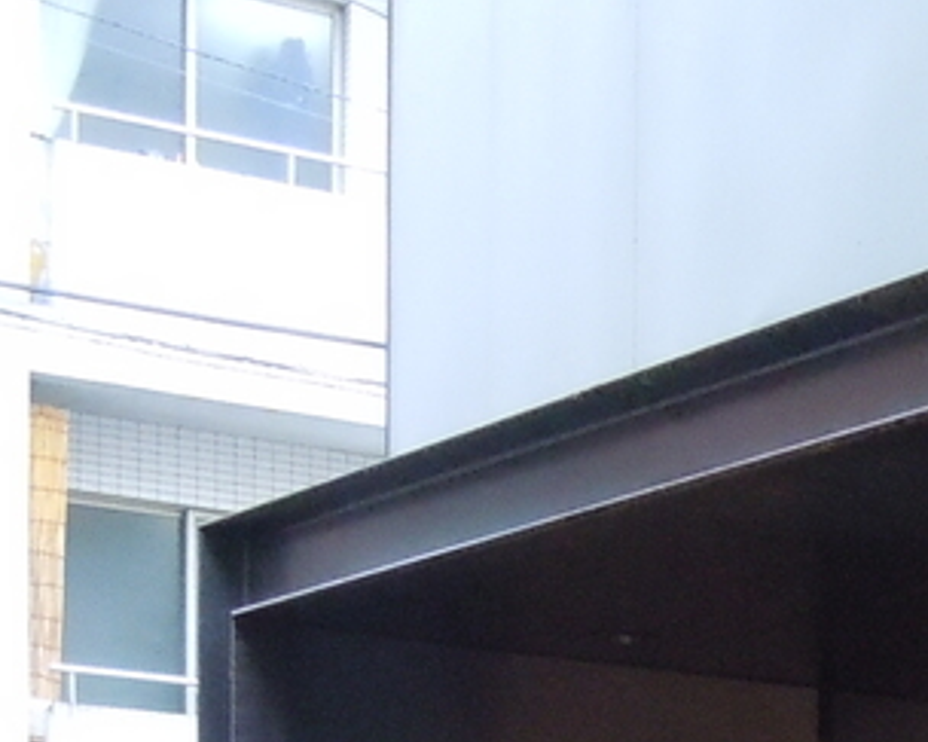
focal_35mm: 127
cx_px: 1697
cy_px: 1350
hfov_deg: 13.5
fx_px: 3487
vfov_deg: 11.3
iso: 800
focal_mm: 5.9
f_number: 4
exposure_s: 1/100
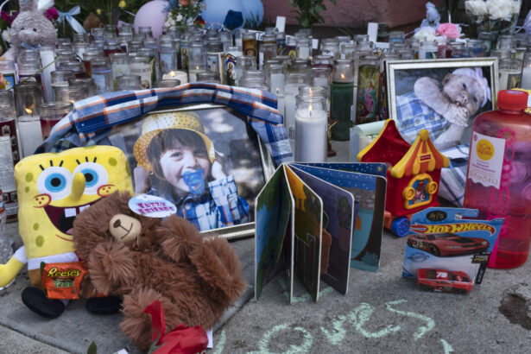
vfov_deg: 35.9
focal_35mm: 37
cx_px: 266
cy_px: 177
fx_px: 546
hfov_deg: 51.9
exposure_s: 1/80
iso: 160
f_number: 9
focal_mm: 24.7
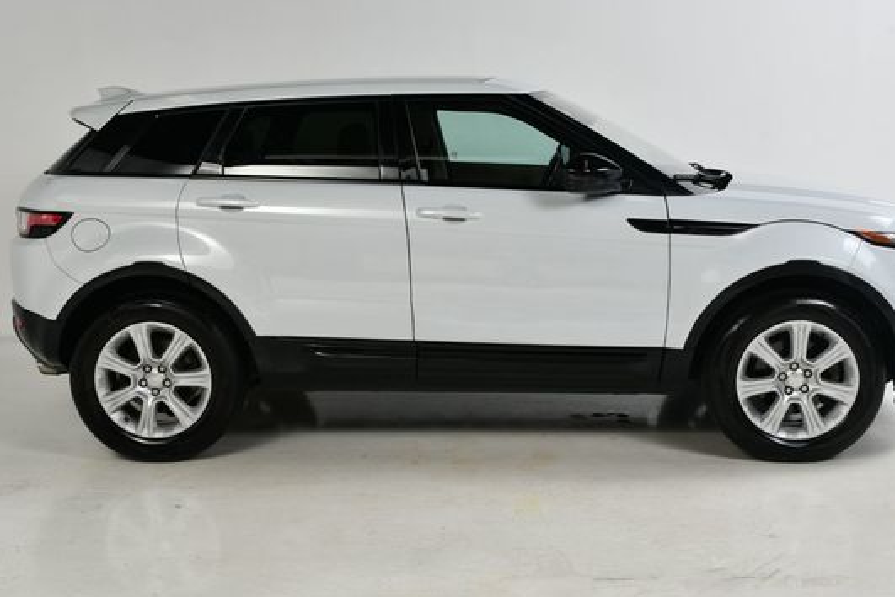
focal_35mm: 47
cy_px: 288
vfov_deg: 28.6
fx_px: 1168
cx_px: 458
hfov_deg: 41.9
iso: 100
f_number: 13
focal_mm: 26
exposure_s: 1/160
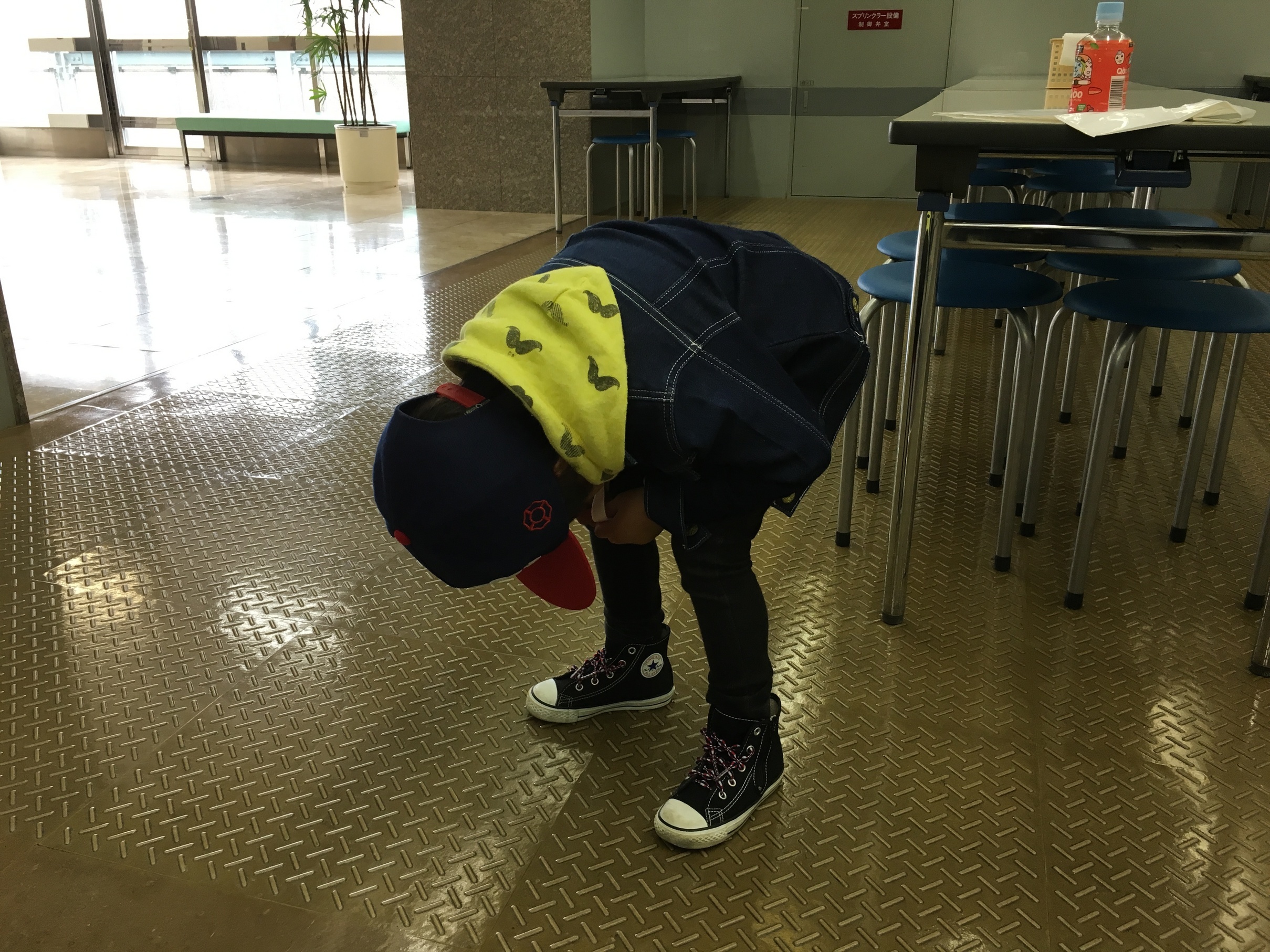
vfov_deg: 48.2
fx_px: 1064
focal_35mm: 29
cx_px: 635
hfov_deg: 61.7
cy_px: 476
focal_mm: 4.15
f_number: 2.2
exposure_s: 1/33
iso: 64
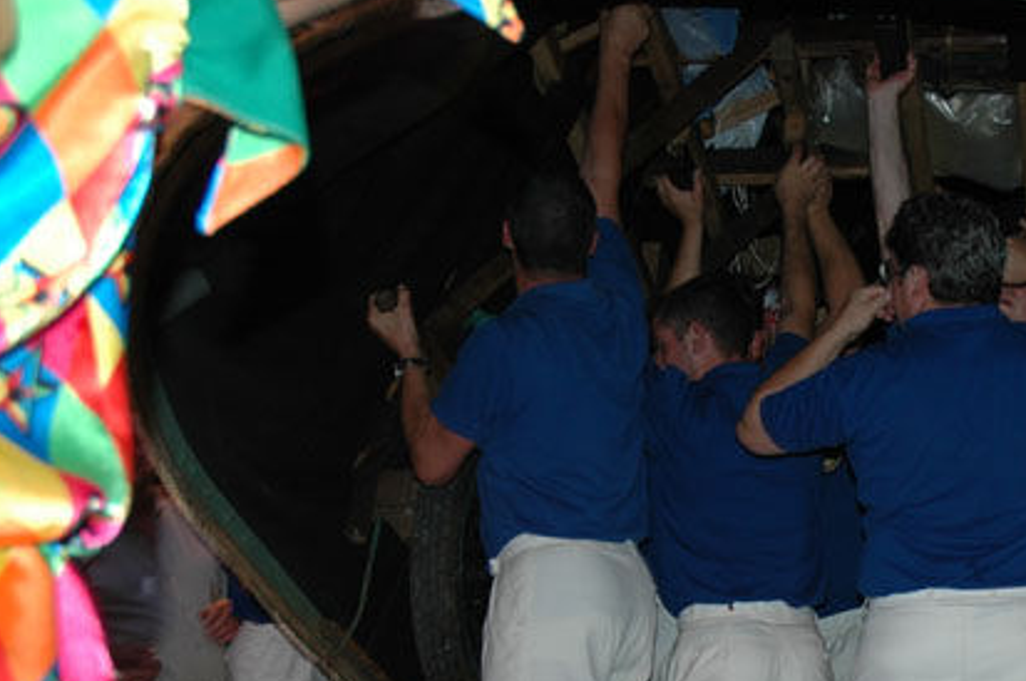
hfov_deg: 30.0
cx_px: 934
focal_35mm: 64
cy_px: 562
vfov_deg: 20.9
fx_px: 1821
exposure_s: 1/8
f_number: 3.8
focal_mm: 22
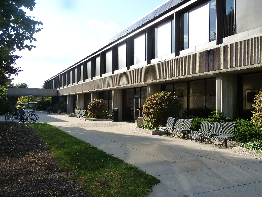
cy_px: 98
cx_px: 131
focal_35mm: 32
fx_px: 242
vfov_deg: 44.2
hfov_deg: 56.8
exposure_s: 1/320
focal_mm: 5.3
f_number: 4
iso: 125
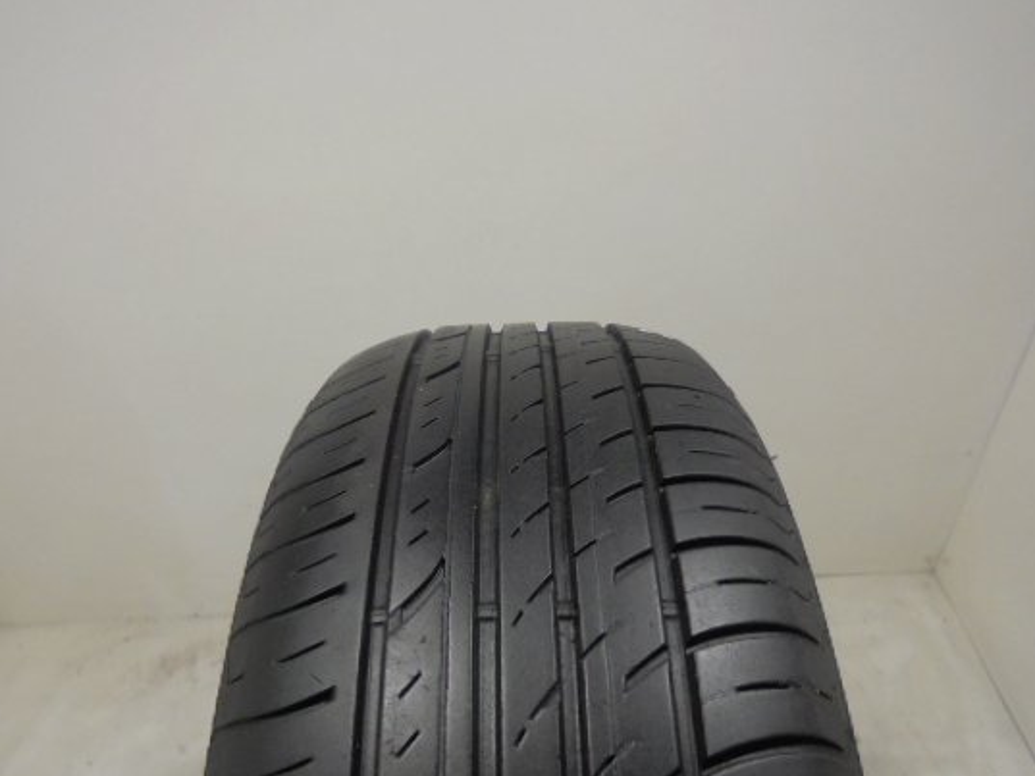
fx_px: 927
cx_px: 493
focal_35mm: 31
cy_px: 412
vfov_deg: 45.4
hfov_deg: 58.3
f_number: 3.5
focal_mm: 4.6
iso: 100
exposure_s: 1/30
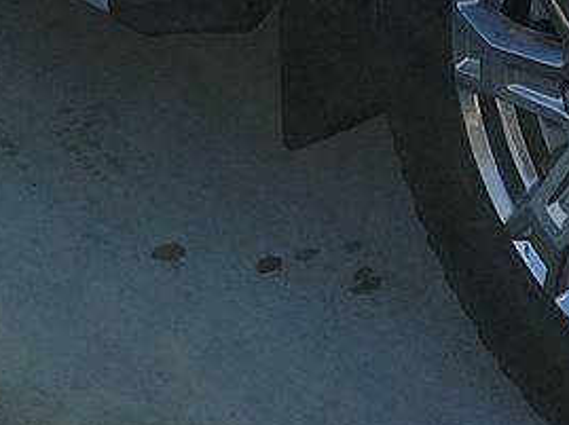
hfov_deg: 13.6
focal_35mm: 143
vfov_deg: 9.6
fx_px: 2347
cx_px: 561
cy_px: -459
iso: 50
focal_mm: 6.7
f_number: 1.8
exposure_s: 1/740
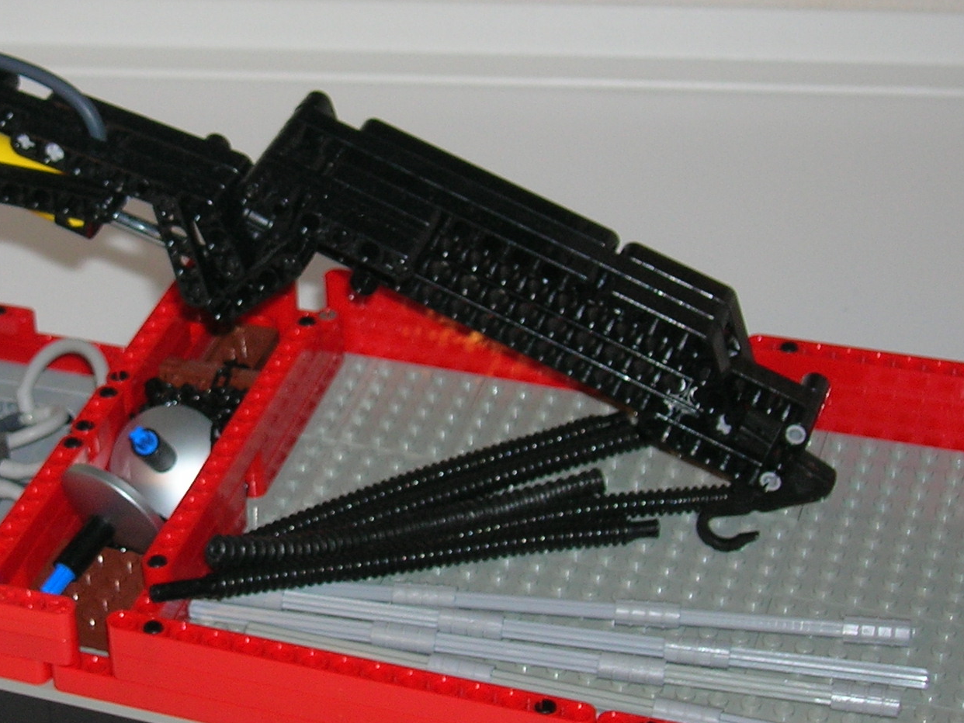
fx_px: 2674
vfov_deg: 15.4
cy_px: 402
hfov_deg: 20.2
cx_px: 189
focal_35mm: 96
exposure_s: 1/60.1
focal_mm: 7.7
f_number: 3.2
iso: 50
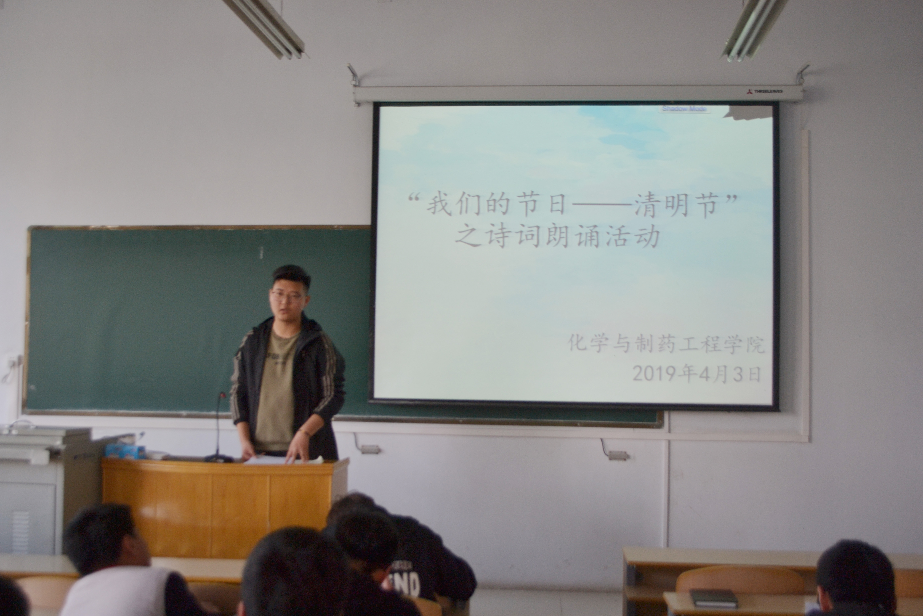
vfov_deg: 36.9
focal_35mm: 36
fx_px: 923
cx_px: 462
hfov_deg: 53.1
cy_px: 308
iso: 160
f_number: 4
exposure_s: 1/30
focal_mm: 24
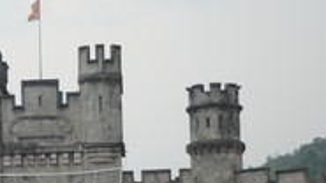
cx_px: 46
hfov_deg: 15.0
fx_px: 1227
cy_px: 179
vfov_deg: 8.5
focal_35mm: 142
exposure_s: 1/1600
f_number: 2
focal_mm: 50
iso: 400
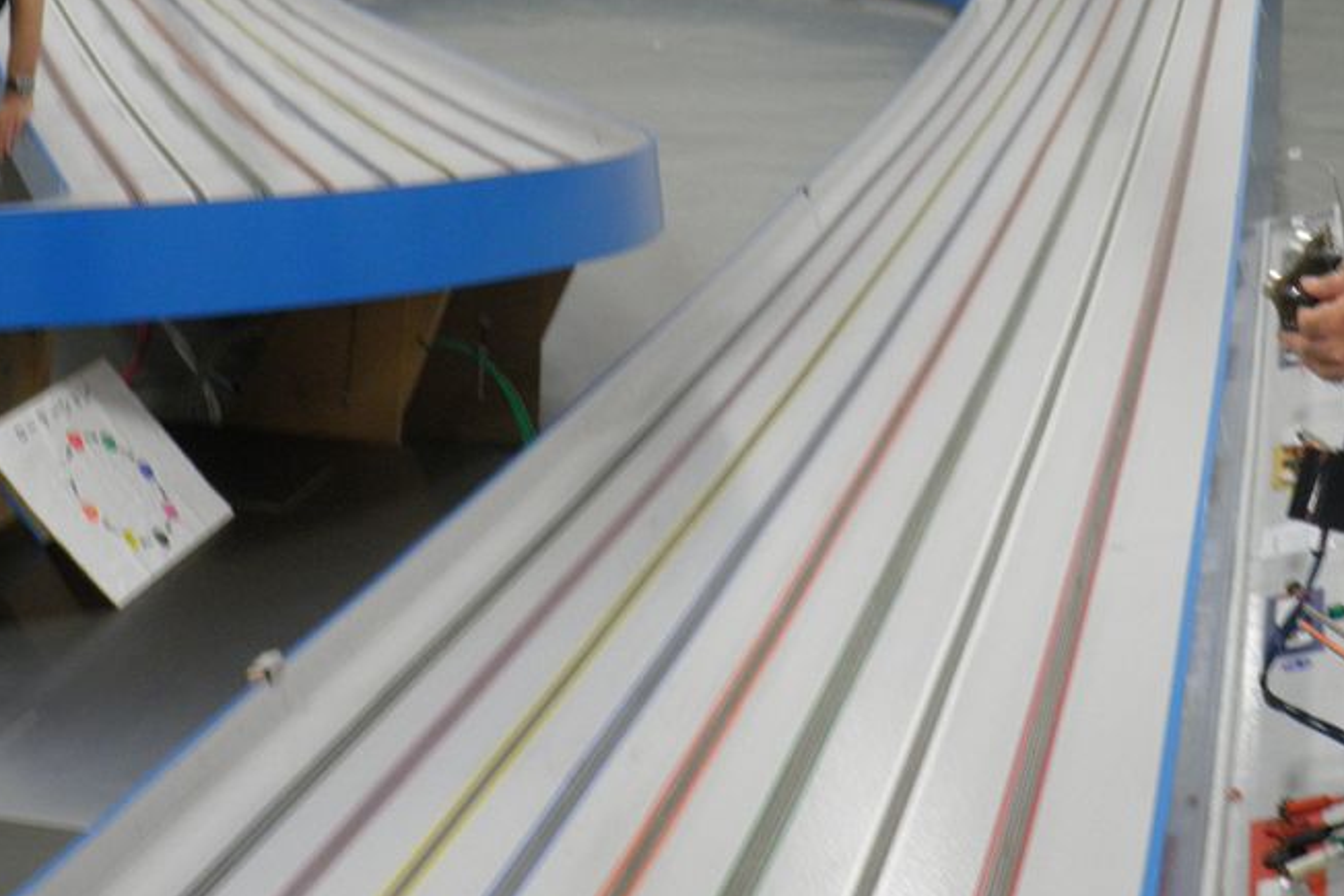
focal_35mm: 80
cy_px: 276
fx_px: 2987
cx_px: 891
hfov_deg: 25.2
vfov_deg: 17.0
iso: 200
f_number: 4.2
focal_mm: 8.7
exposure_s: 1/13
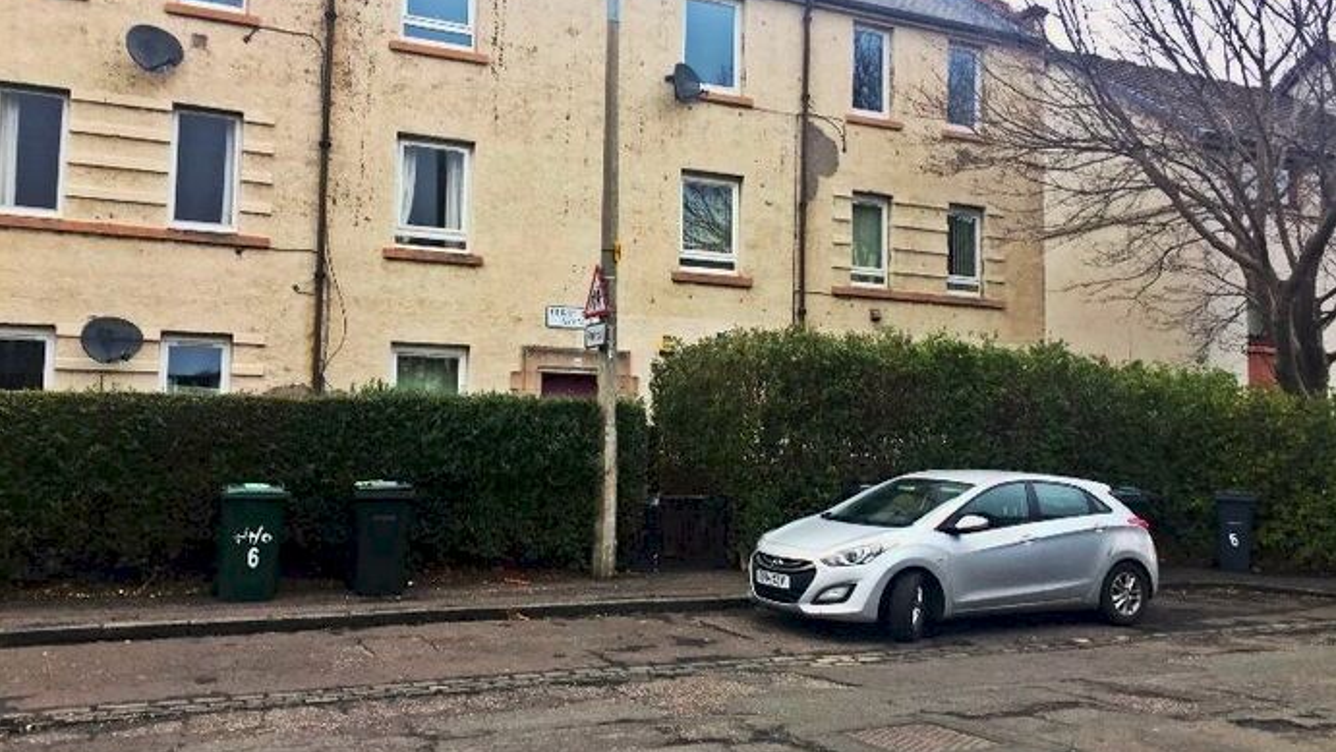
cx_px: 673
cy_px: 355
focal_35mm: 32
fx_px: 1134
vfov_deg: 36.7
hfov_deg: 61.0
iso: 40
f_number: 2.2
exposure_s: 1/100
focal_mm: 4.15
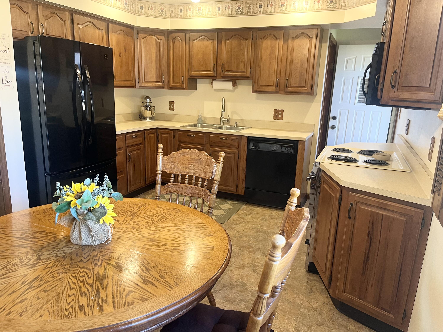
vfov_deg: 53.1
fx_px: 333
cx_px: 222
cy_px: 166
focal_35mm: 26
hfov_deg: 67.3
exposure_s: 1/60
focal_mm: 5.1
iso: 160
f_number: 1.6
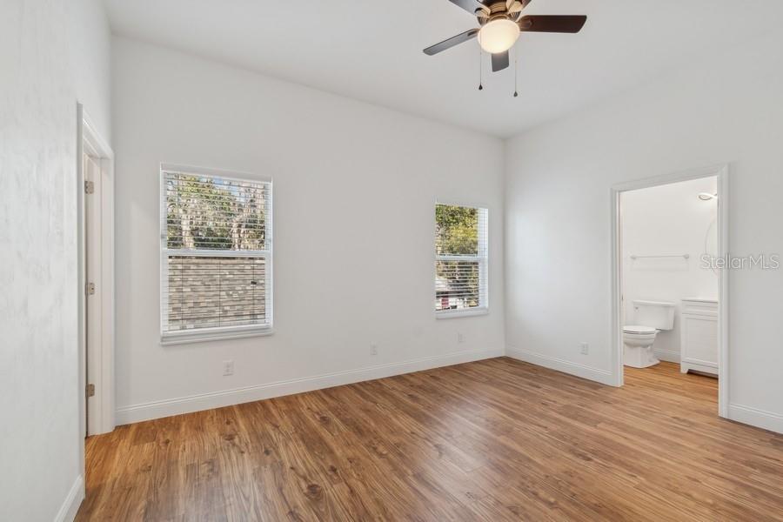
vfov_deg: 77.3
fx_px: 326
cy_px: 261
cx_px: 392
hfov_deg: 100.4
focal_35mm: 15
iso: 200
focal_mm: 10
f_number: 8
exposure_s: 1/13
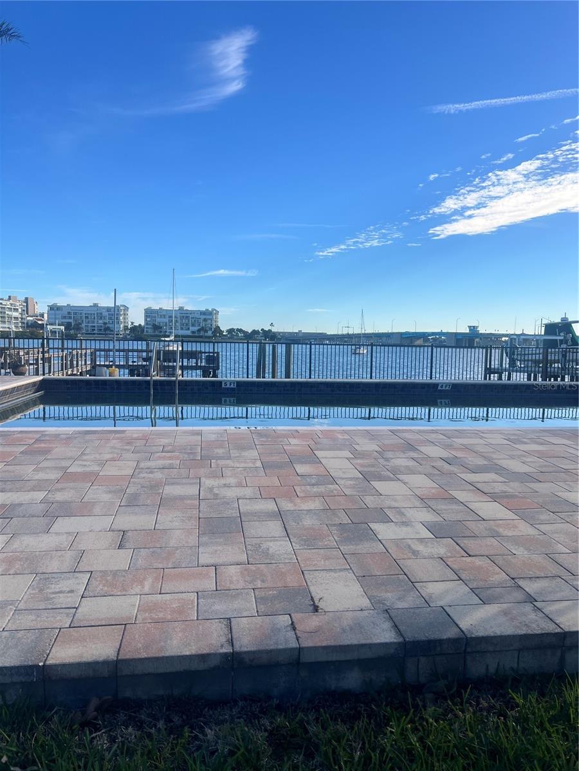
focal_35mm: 26
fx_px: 580
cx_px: 290
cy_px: 386
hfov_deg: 53.1
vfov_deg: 67.3
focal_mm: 5.7
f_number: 1.5
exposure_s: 1/3831
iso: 50
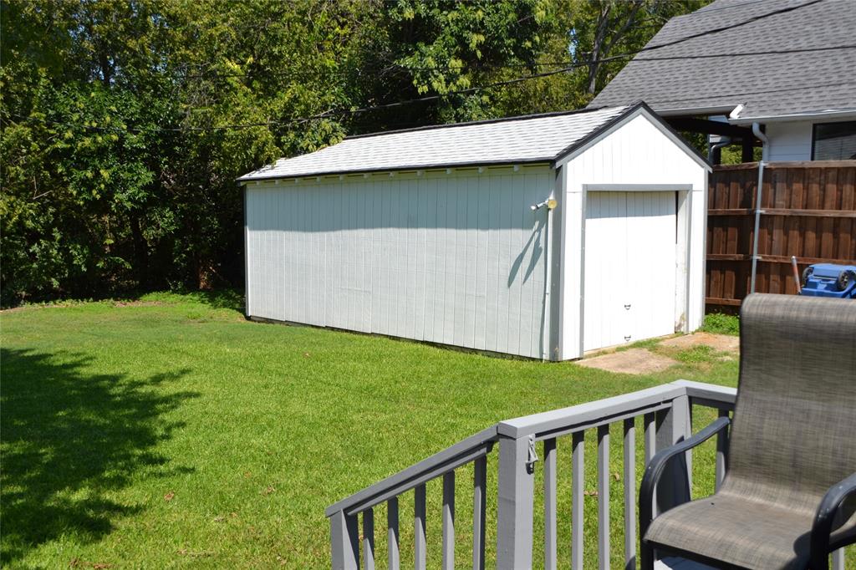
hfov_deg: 51.3
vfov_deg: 35.5
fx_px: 891
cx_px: 428
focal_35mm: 38
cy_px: 285
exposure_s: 1/250
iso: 100
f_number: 8
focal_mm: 25
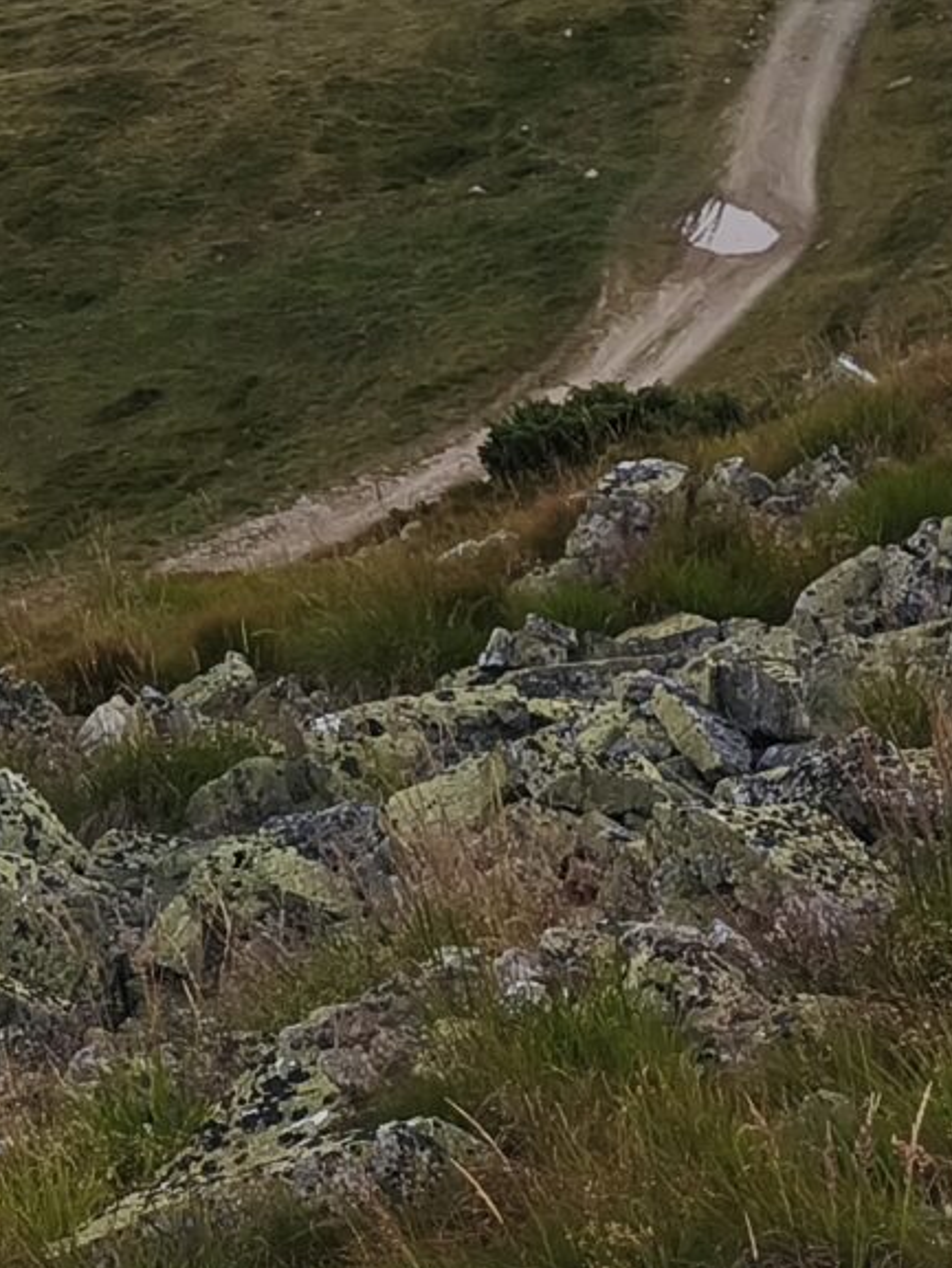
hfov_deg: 13.1
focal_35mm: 102
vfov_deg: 17.9
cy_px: -426
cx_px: -745
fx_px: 3739
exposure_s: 1/99.9
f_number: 1.65
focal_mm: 6.18
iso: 200
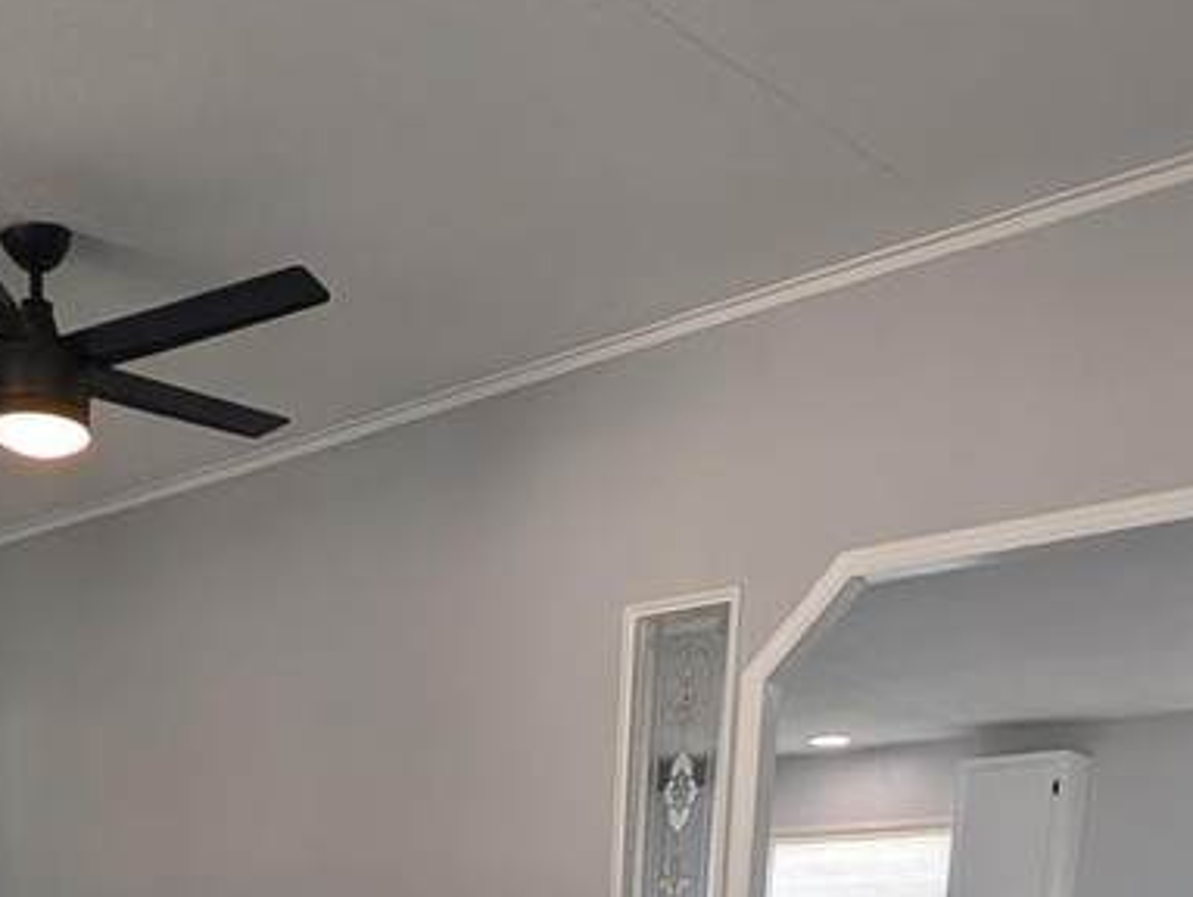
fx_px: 1380
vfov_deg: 26.6
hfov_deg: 45.8
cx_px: 369
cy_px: 1324
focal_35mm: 40
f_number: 1.95
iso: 56
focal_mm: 2.23
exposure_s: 1/120
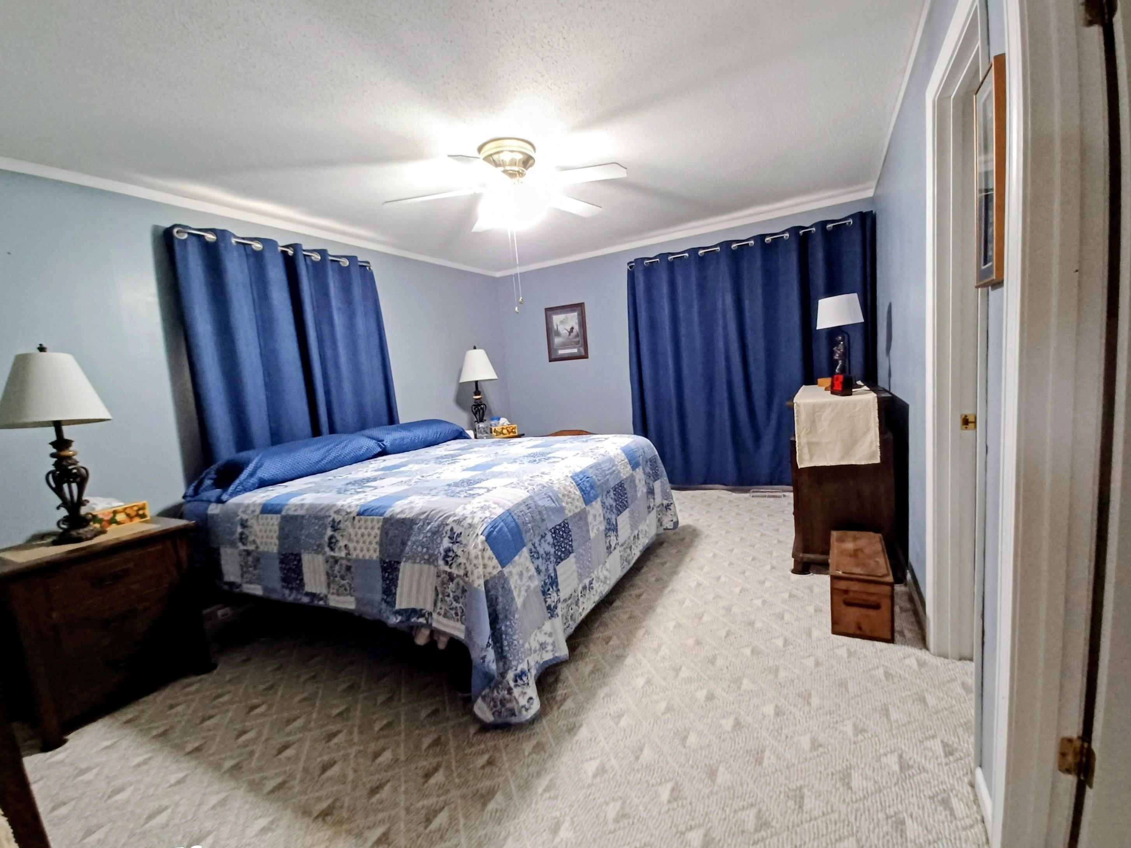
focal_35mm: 13
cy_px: 424
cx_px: 566
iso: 200
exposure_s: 1/24
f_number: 2.2
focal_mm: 1.42
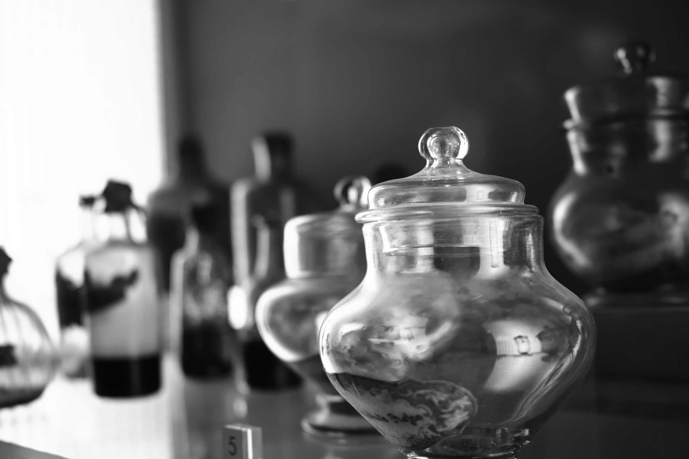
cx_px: 344
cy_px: 230
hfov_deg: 43.6
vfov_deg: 29.9
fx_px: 861
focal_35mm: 45
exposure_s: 1/40
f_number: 2.8
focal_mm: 30
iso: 100
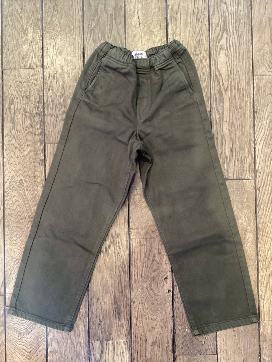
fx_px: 325
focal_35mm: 31
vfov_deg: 58.4
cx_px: 136
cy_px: 181
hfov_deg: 45.4
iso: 250
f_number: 2.4
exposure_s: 1/50
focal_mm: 3.3
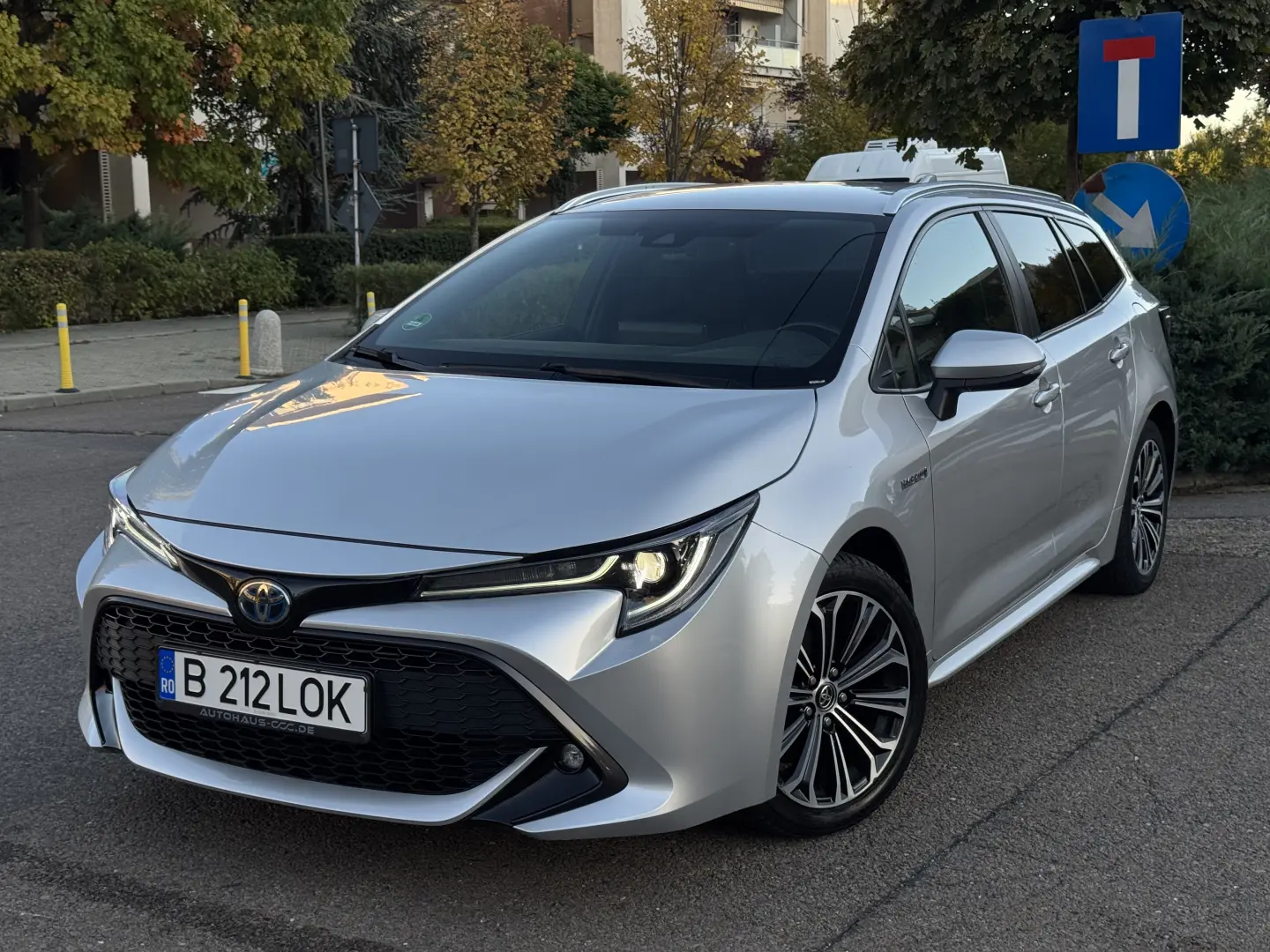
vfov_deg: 30.3
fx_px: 1761
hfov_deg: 39.7
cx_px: 635
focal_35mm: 48
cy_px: 476
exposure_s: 1/865
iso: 64
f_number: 1.78
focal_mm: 6.76
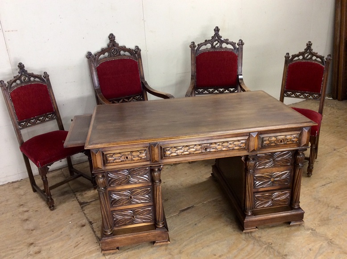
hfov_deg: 56.9
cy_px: 130
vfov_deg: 44.1
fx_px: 320
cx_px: 174
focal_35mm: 32
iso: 64
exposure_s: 1/25
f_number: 2.4
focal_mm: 3.3
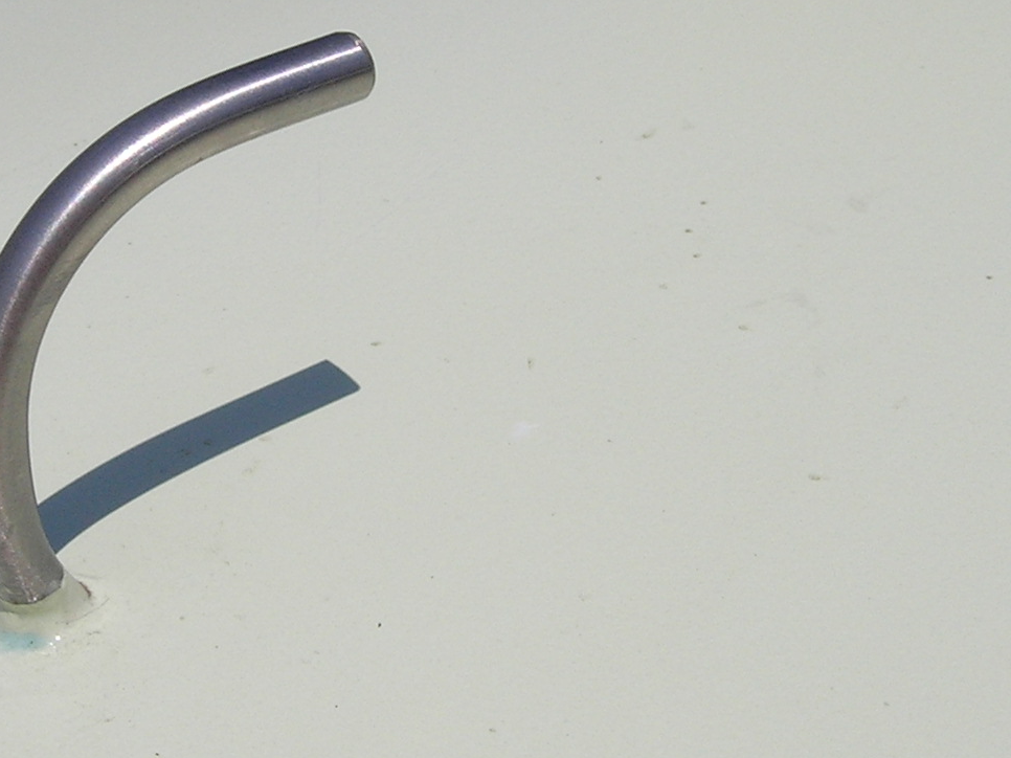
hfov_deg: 19.1
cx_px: 224
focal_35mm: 102
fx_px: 2978
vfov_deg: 14.5
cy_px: 280
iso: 64
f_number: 4.8
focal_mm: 7.8
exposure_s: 1/2000
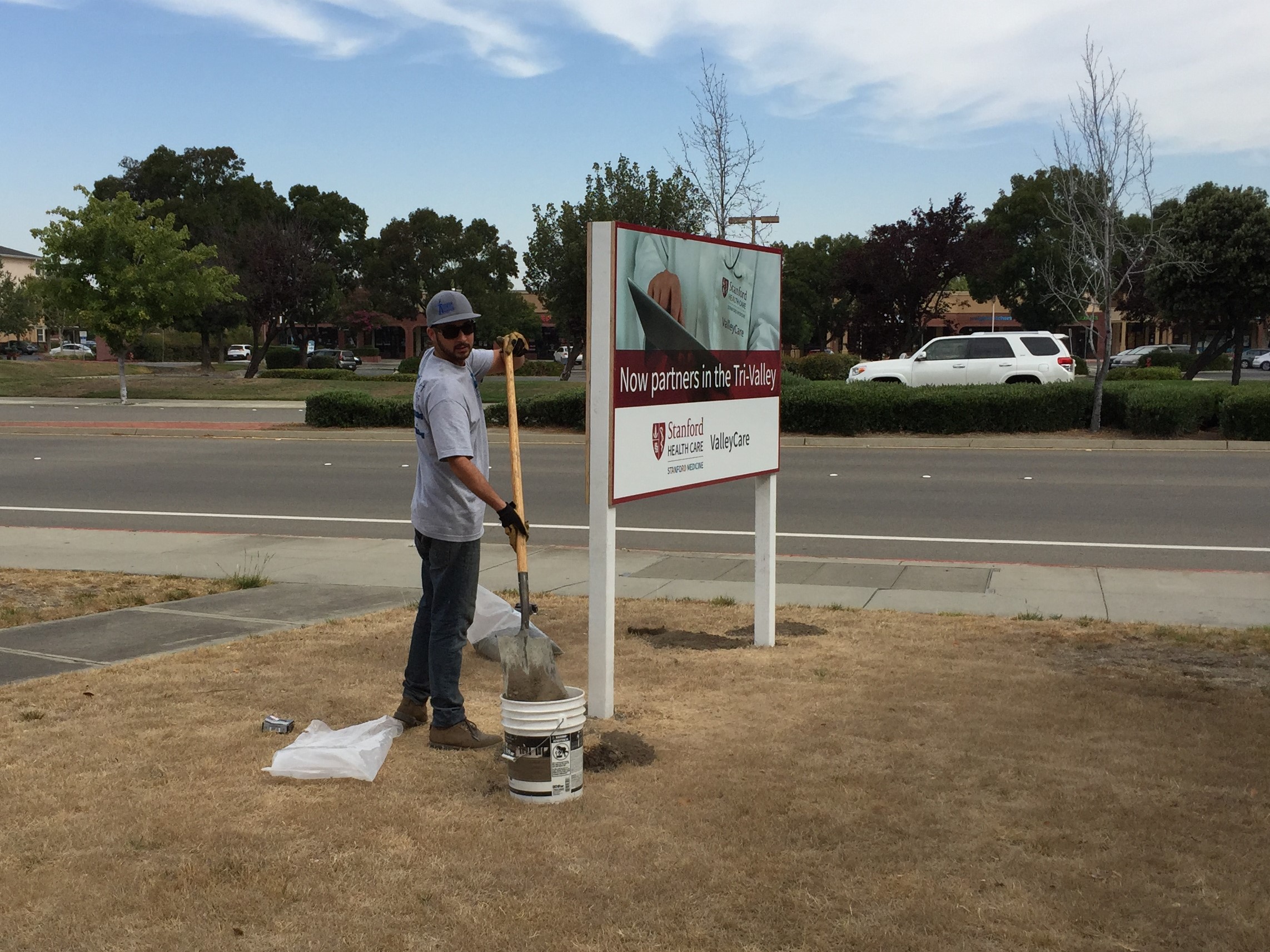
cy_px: 476
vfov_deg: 48.2
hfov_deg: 61.7
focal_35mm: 29
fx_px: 1064
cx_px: 635
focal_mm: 4.15
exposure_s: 1/2083
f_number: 2.2
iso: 32
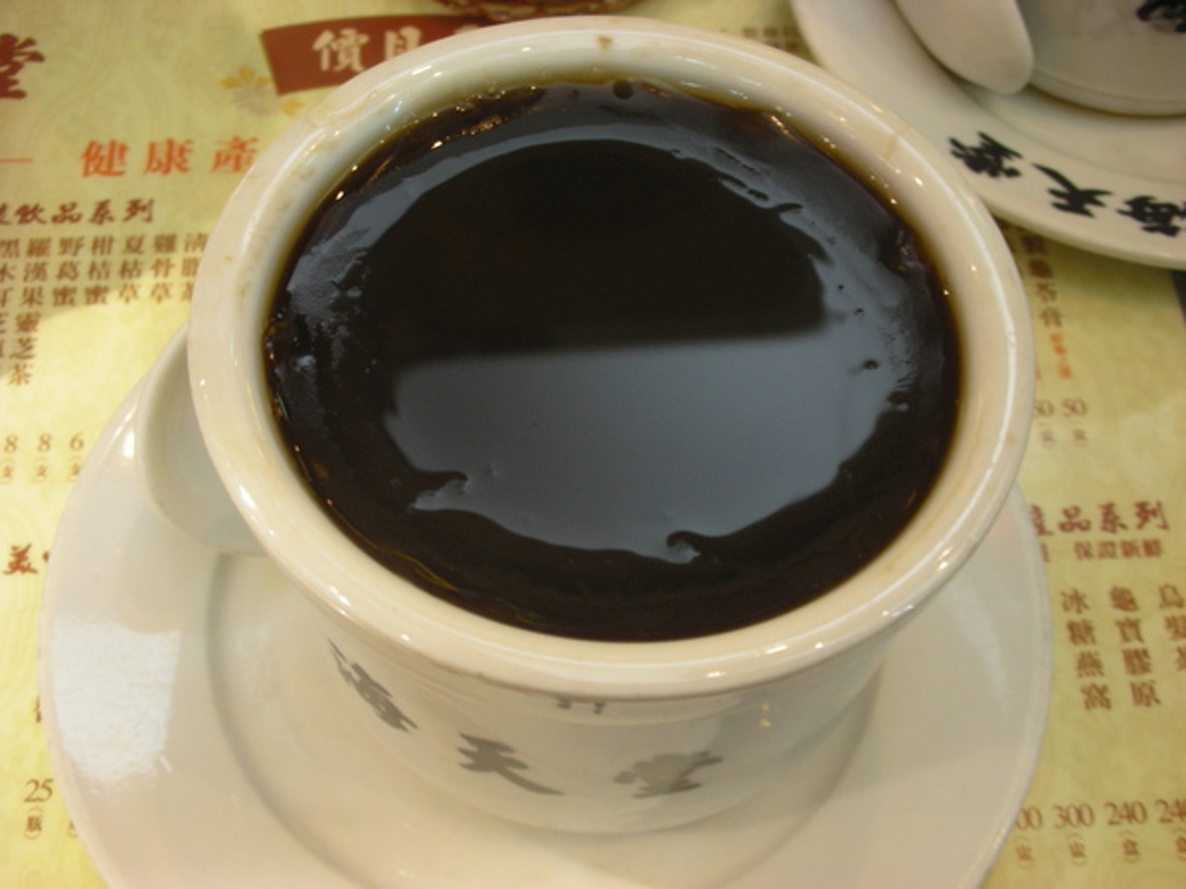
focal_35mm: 53
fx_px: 1816
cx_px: 593
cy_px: 444
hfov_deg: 36.2
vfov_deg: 27.5
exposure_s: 1/4
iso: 107
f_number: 3.7
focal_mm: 8.8
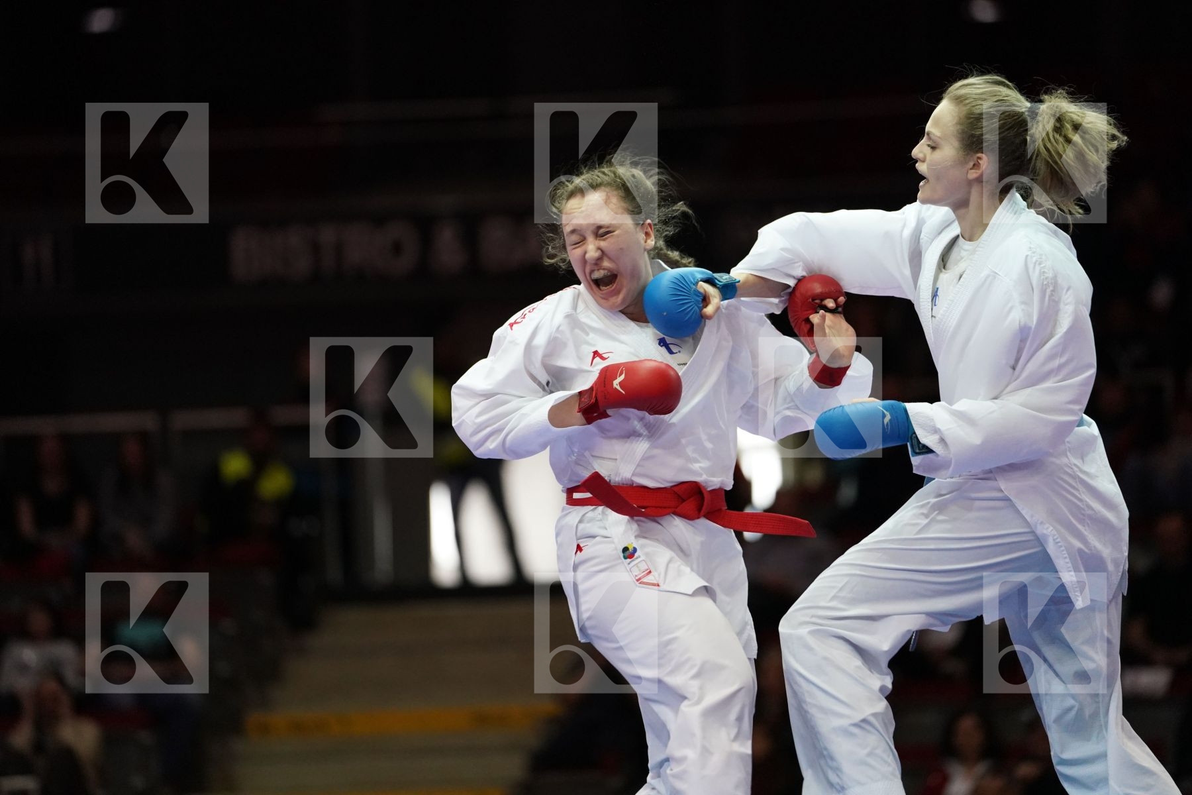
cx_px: 596
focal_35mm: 200
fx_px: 6622
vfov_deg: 6.9
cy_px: 398
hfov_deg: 10.3
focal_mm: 200
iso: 4000
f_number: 2.8
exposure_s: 1/1000
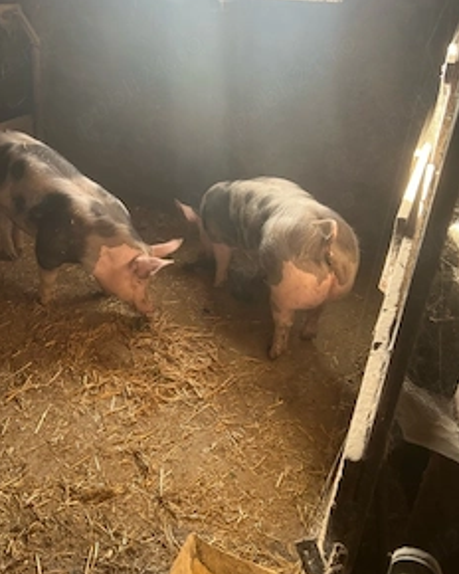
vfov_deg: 51.5
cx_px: 178
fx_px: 594
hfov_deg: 42.0
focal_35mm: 35
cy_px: 261
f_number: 1.5
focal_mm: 5.7
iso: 125
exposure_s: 1/121
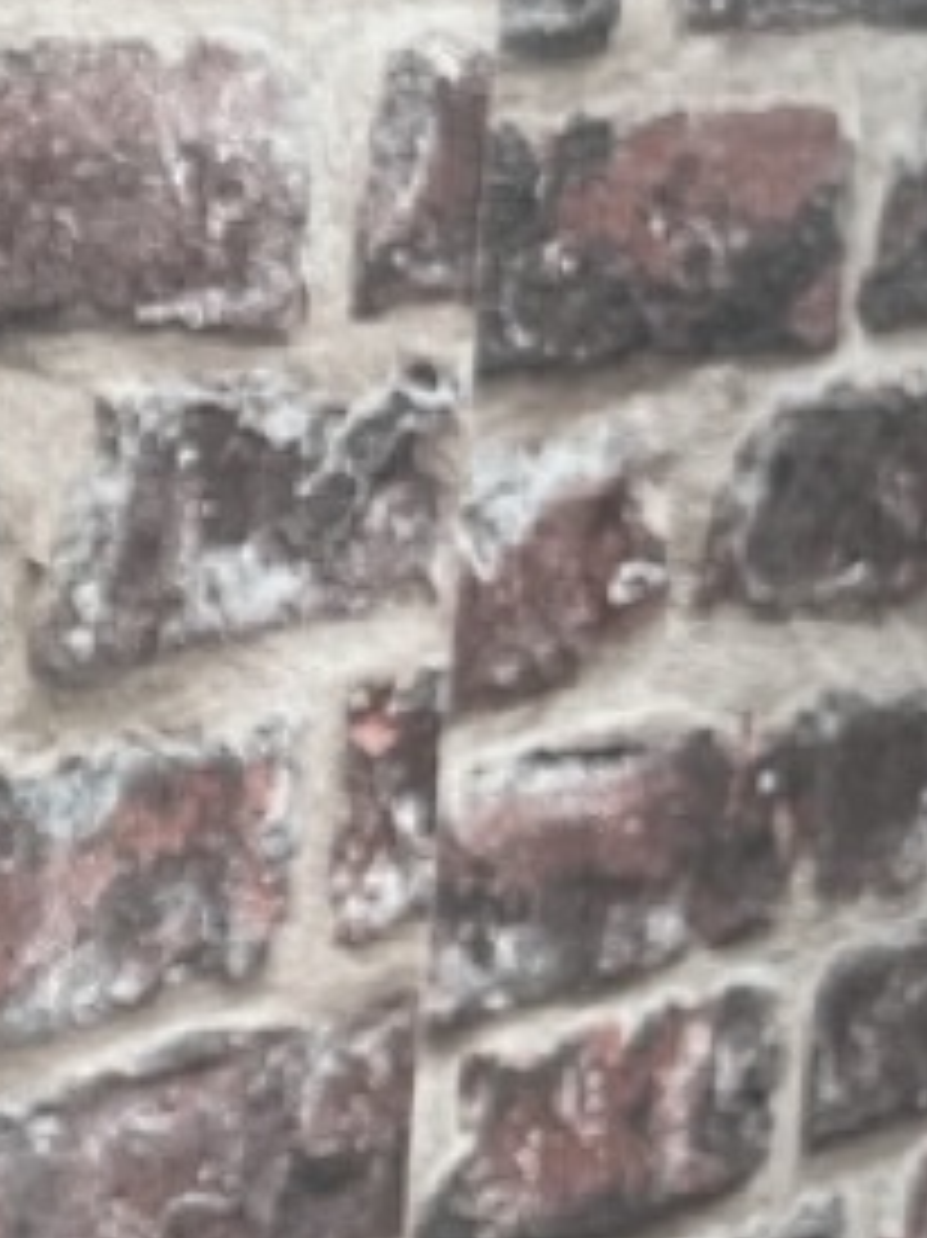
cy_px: 329
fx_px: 4324
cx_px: -1112
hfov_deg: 10.8
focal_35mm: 121
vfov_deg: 16.2
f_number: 1.6
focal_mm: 5.1
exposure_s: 1/97
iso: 125
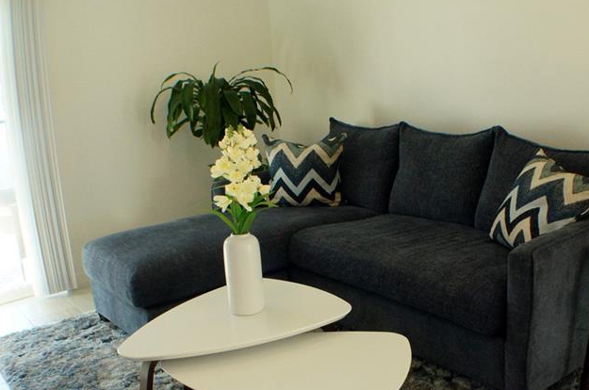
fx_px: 963
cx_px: 344
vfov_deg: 22.7
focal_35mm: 59
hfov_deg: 33.9
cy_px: 286
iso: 1600
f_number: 10
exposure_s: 1/60
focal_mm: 24
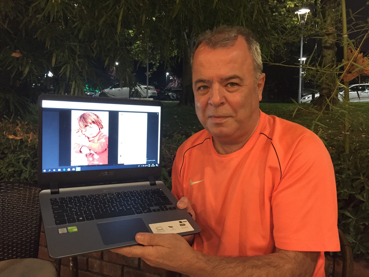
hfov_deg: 61.7
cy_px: 138
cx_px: 184
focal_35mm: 29
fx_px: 309
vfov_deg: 48.2
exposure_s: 1/17
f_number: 2.2
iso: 320
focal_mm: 4.15
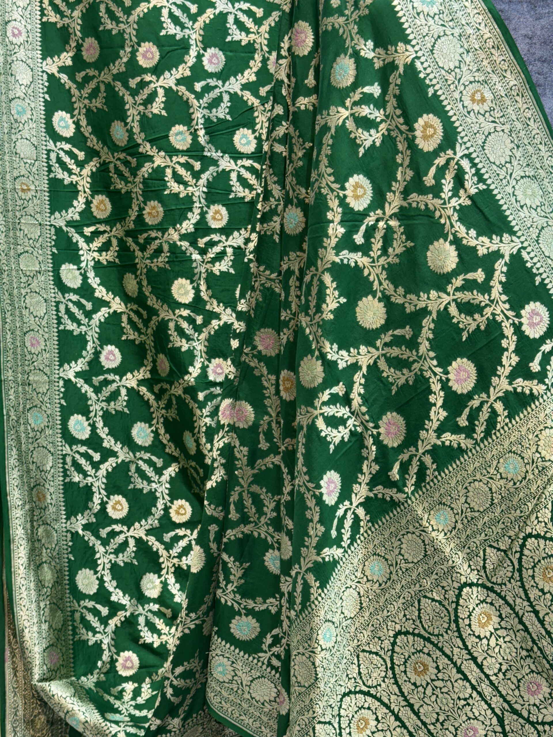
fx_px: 1022
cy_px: 368
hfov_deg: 30.3
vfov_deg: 39.7
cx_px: 276
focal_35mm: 48
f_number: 1.78
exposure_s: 1/50
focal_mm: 6.76
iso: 64
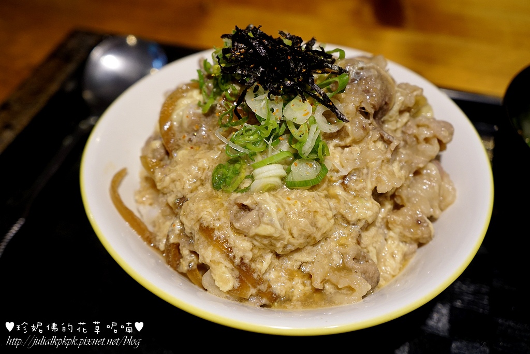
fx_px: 552
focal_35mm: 38
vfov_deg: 35.5
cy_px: 177
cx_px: 265
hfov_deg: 51.3
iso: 800
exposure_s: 1/50
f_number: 4
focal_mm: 25
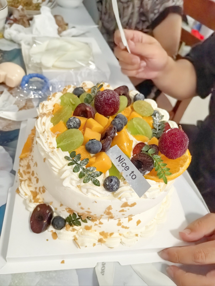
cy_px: 143
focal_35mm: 27
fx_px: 224
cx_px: 108
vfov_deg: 65.3
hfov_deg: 51.4
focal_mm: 5.75
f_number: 2
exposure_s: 1/100
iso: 2000
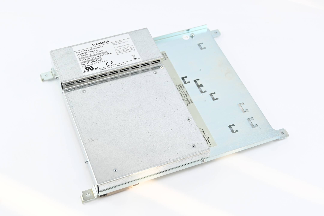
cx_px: 162
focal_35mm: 54
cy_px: 108
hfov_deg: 36.9
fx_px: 486
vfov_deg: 25.1
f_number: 5.3
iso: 140
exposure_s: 1/60
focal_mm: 36
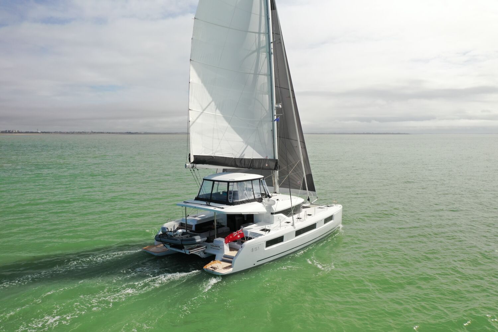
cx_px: 249
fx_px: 387
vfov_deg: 46.4
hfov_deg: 65.5
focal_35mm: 28
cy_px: 166
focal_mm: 10.26
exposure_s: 1/160
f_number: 4.5
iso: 100
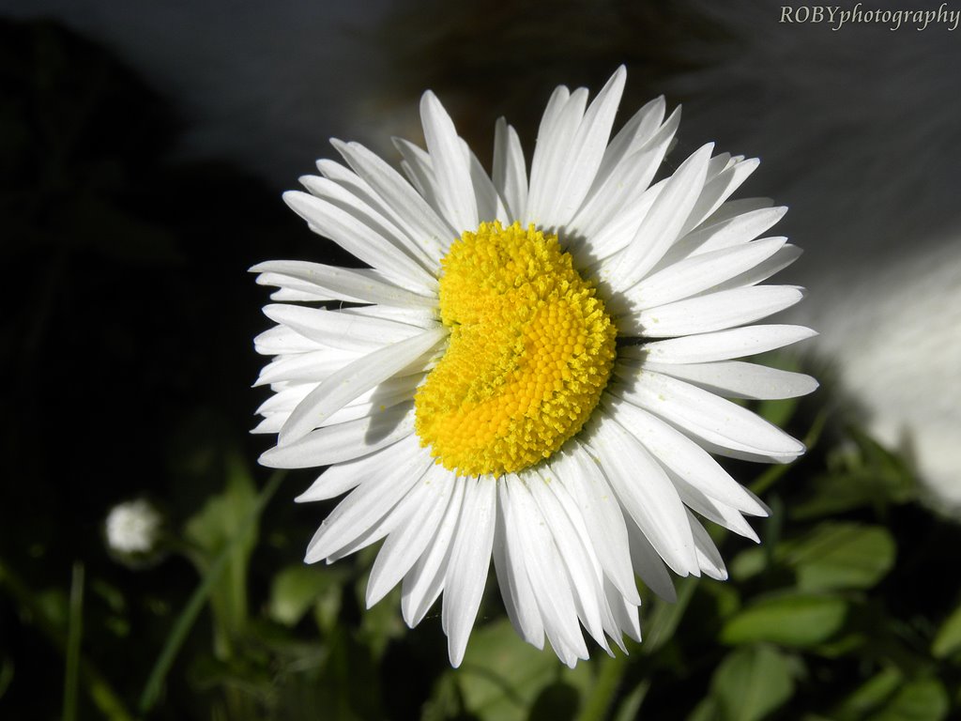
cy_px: 360
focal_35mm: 66
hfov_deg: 29.4
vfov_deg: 22.3
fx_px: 1832
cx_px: 480
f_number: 7.1
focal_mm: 11.8
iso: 64
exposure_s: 1/382
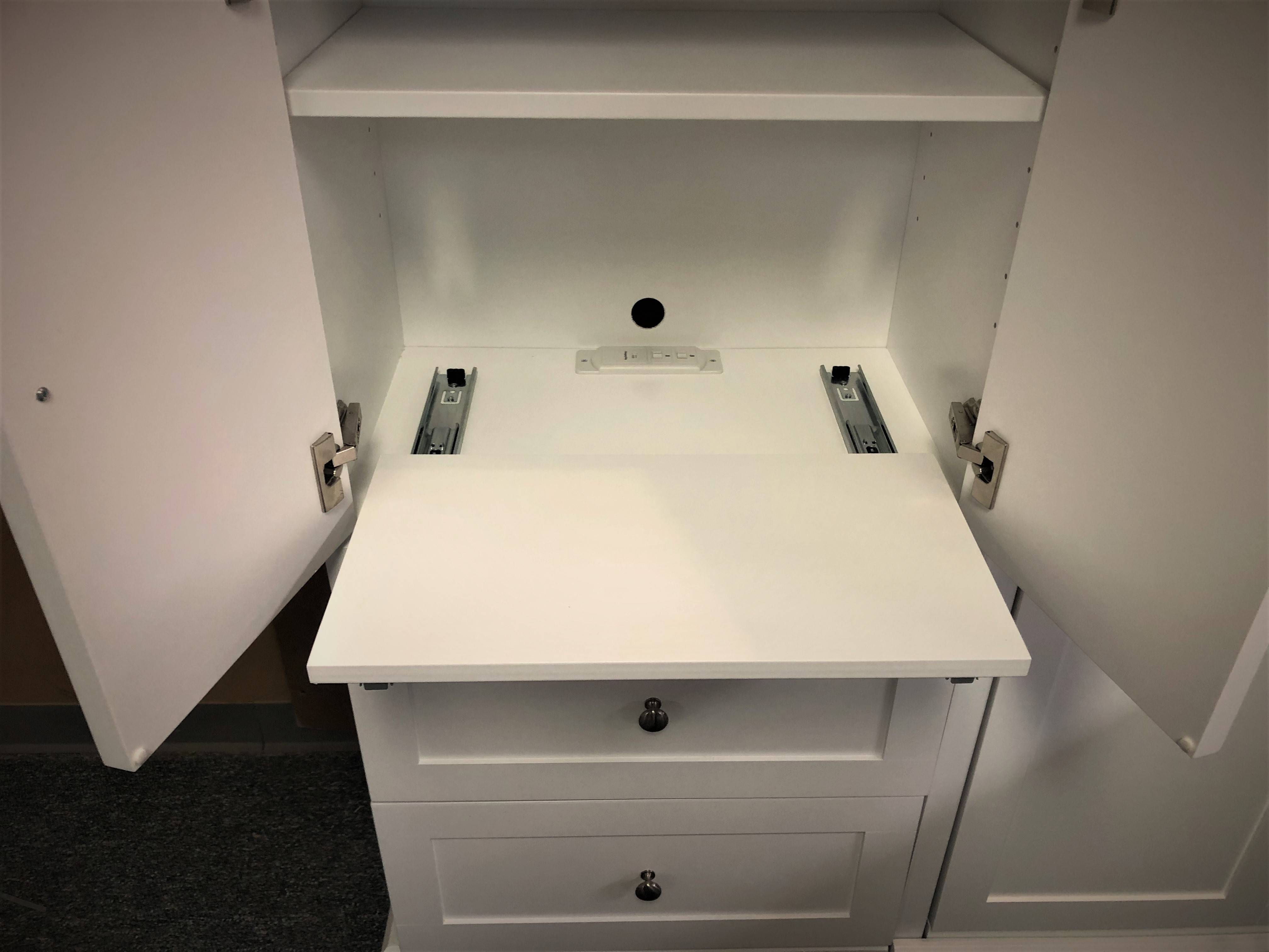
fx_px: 1026
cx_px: 634
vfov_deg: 49.7
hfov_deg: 63.4
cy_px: 476
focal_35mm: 28
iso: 40
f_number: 1.8
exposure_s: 1/20
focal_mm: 3.99
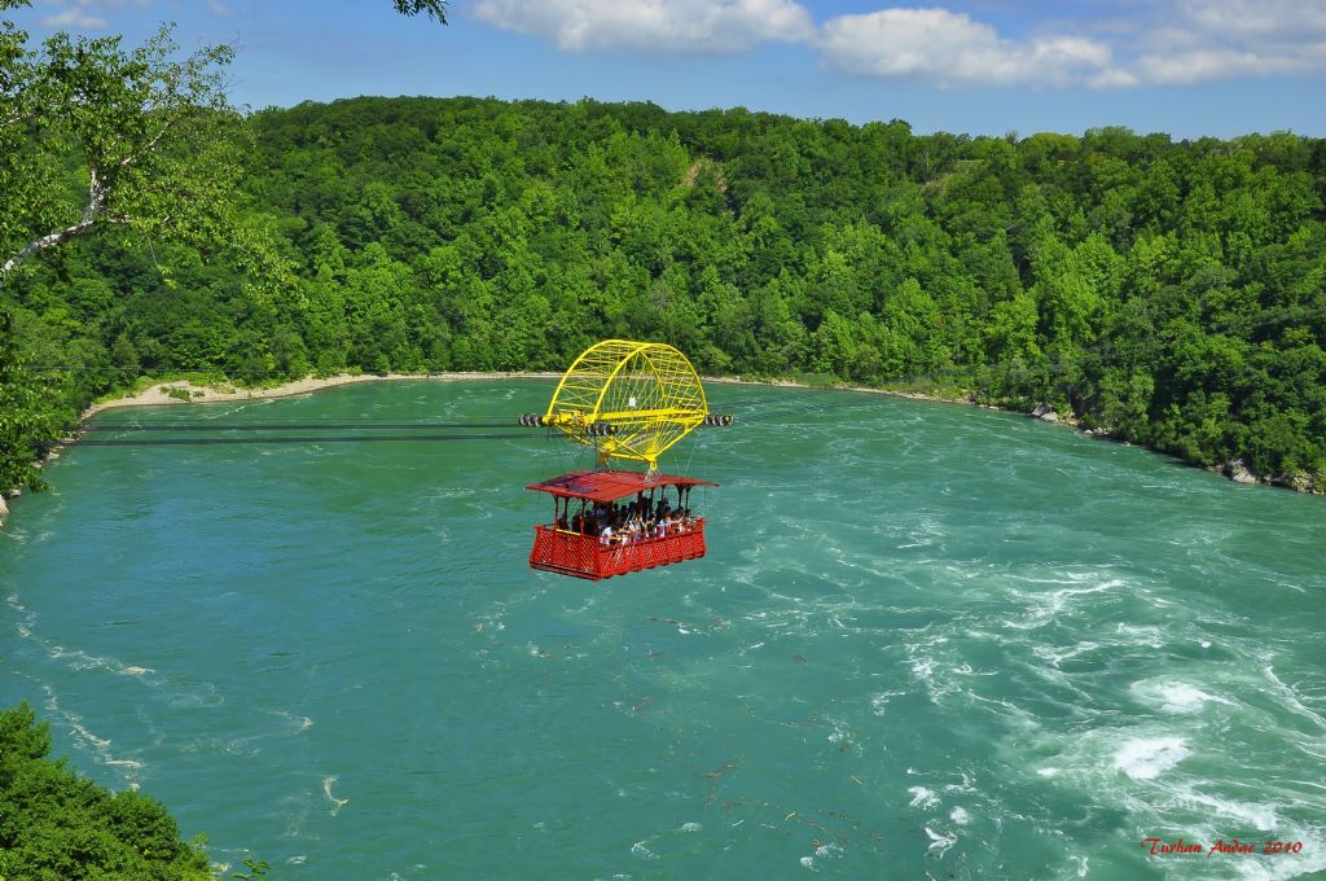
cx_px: 663
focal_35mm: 39
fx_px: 1435
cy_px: 440
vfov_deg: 34.1
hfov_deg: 49.6
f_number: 25
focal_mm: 26
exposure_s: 1/60
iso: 200
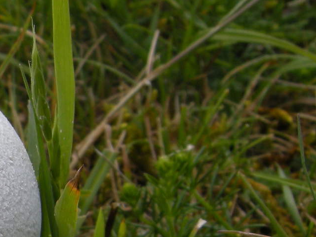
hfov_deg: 14.0
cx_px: -153
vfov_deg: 11.0
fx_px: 1205
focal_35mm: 132
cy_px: 294
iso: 64
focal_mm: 7.5
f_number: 4.8
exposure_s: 1/250
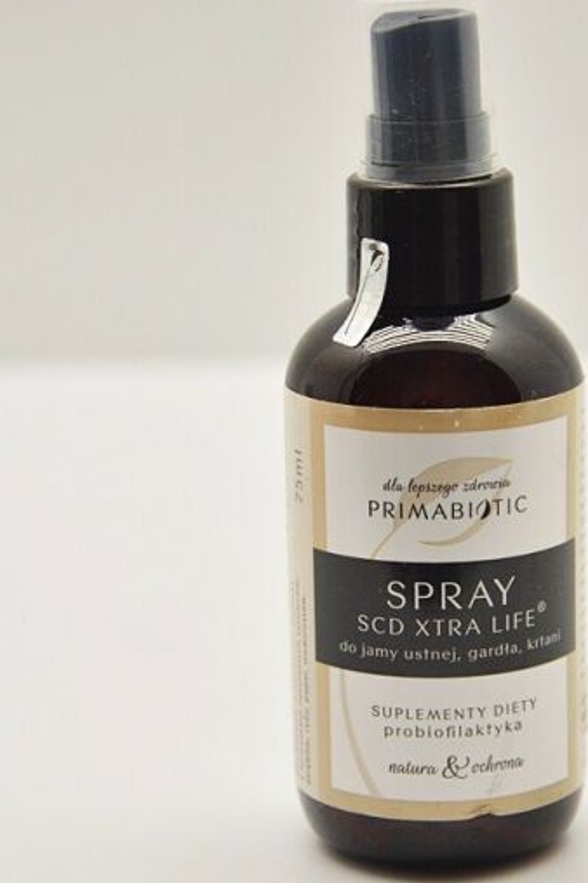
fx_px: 2895
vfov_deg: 17.4
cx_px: 451
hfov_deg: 11.6
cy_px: 443
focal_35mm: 118
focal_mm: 52
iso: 800
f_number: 5.6
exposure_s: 1/500
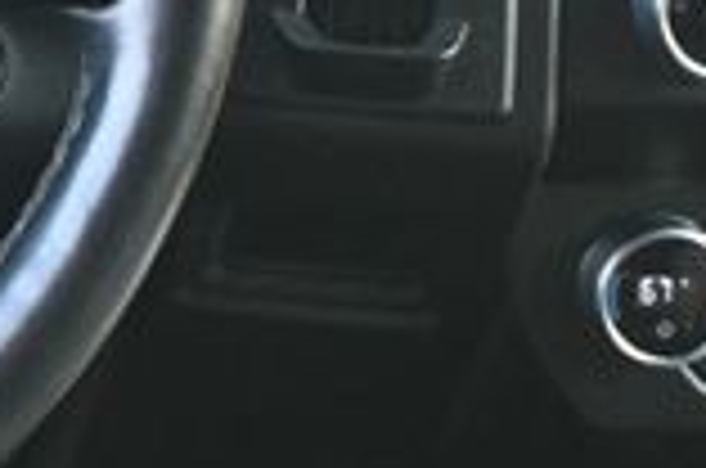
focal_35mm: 153
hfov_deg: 12.2
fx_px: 2995
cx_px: -603
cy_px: -140
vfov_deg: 8.8
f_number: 4.2
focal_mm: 25
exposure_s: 1/125
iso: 900
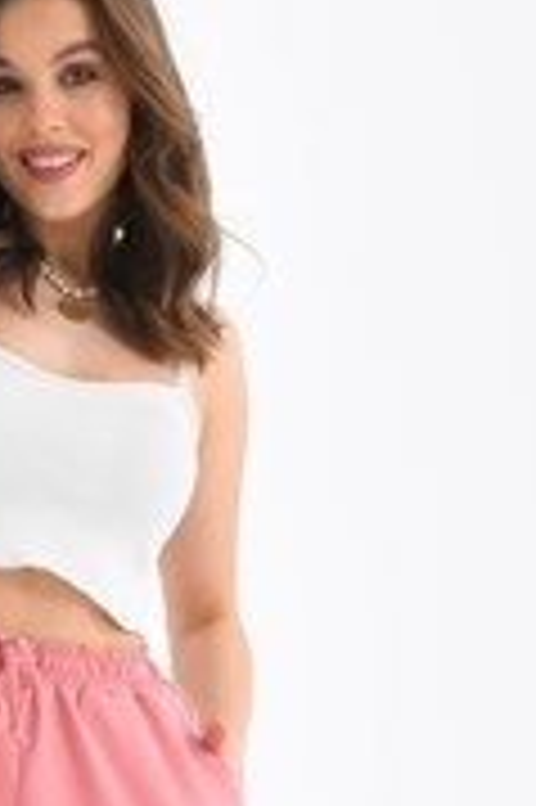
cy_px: 1031
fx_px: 3714
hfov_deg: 8.2
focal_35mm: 166
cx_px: -5
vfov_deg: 12.1
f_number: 6.3
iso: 160
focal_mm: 52
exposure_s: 1/125
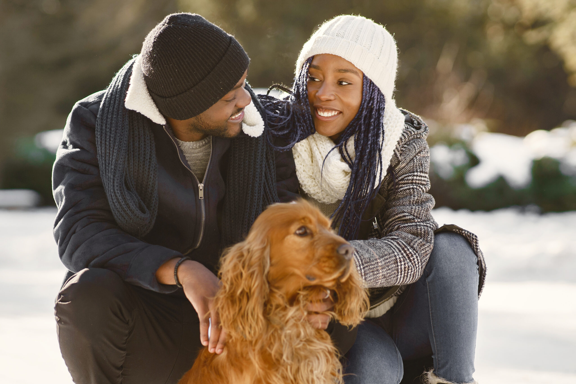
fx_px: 2032
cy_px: 192
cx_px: 288
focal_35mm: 127
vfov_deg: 10.8
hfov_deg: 16.1
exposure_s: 1/1250
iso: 200
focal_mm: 85
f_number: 2
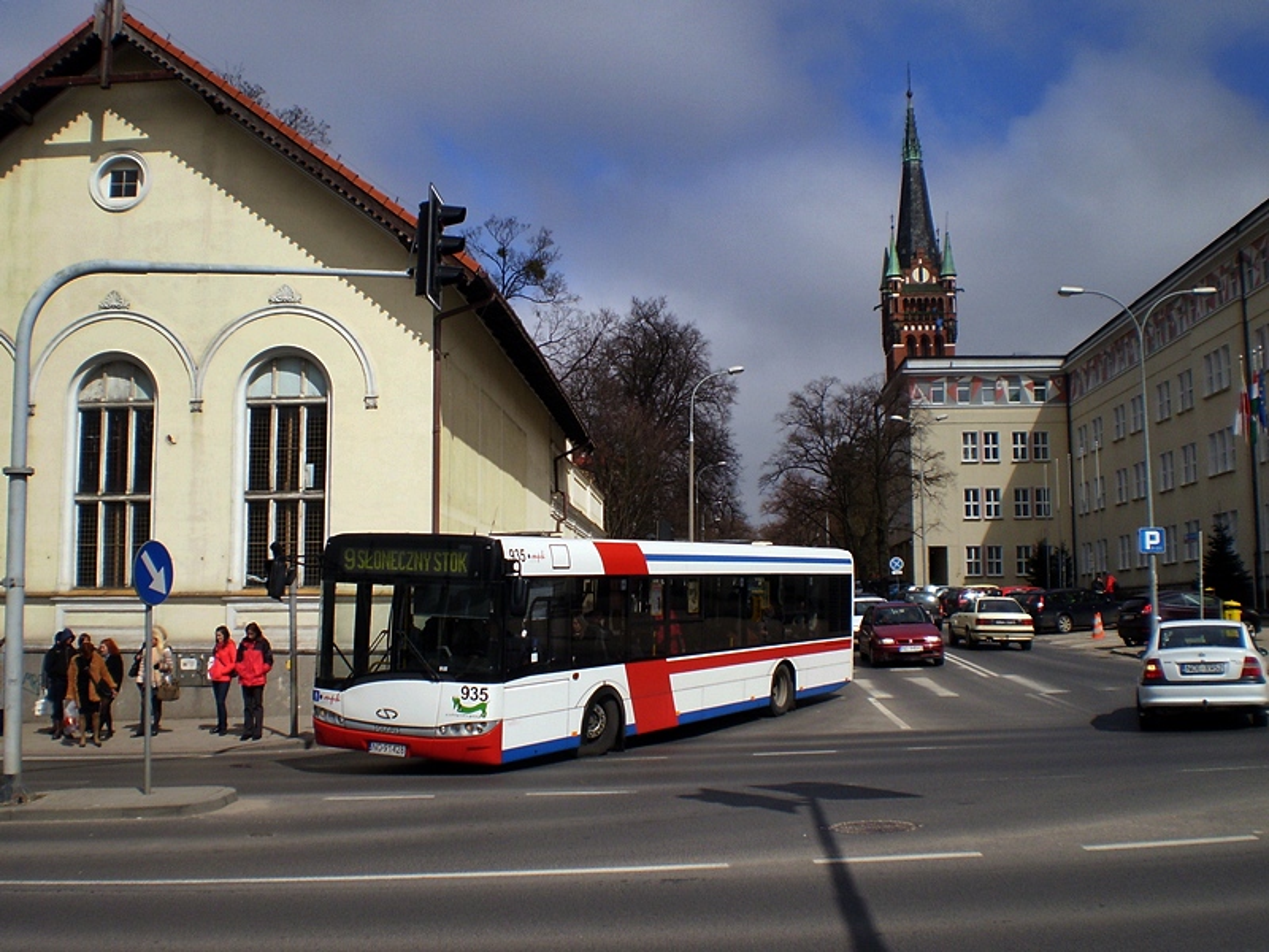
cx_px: 634
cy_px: 476
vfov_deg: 39.7
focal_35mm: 36
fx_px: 1320
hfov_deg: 51.4
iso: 64
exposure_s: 1/1600
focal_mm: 6.3
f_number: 4.6
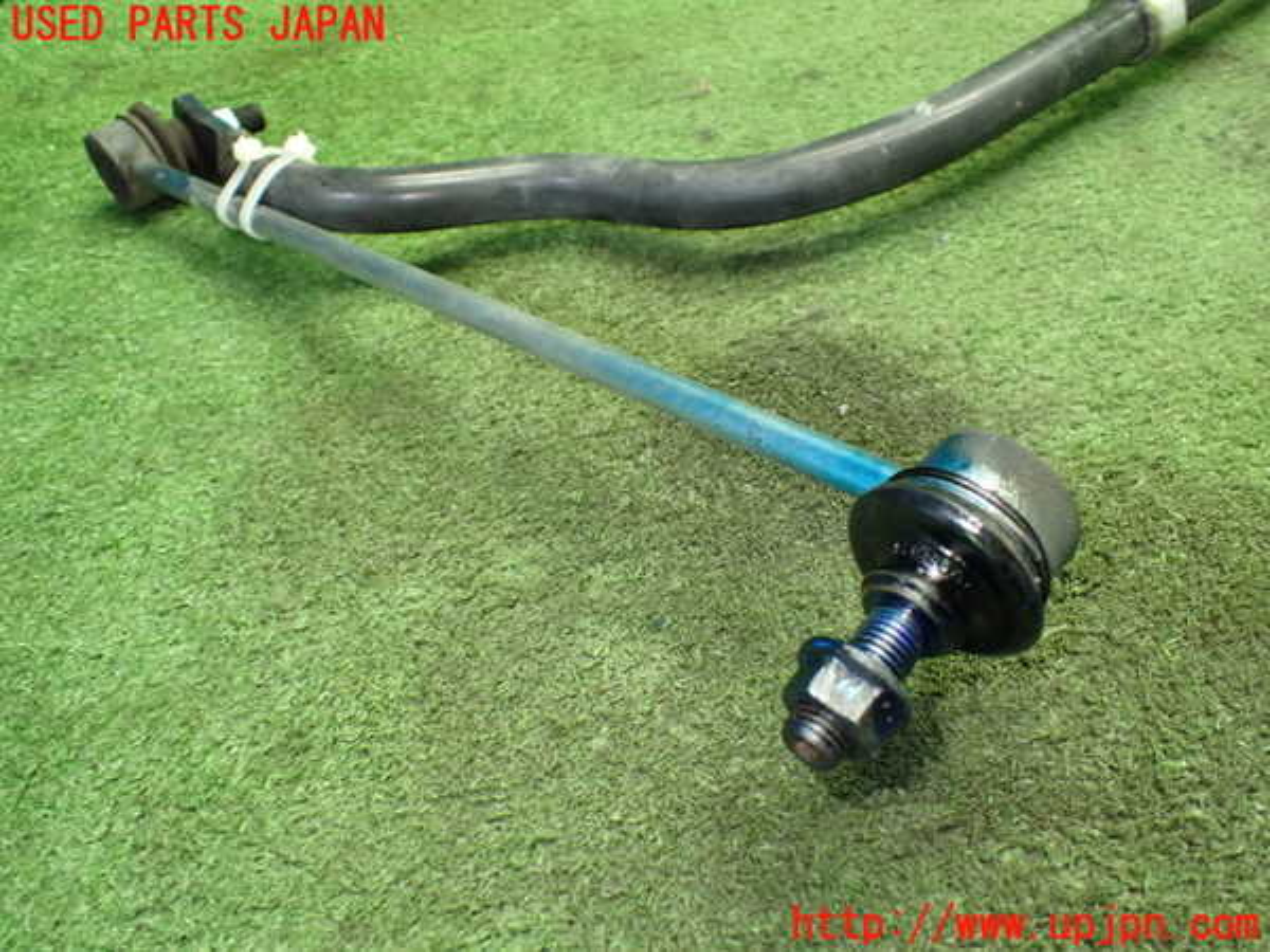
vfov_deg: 46.8
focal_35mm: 30
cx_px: 635
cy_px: 476
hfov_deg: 60.0
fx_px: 1101
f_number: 2.3
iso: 800
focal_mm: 5.4
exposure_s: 1/80
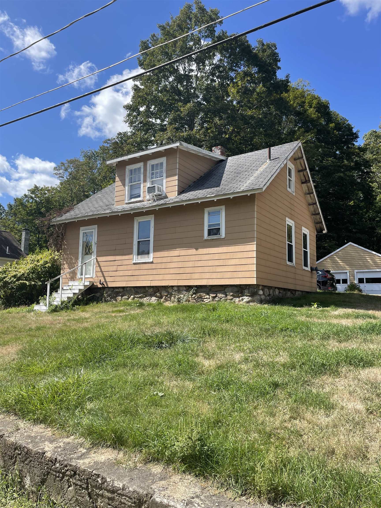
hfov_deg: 53.1
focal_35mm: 26
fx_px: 382
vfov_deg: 67.3
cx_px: 190
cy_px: 254
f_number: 1.6
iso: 32
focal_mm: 4.2
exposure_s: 1/2257
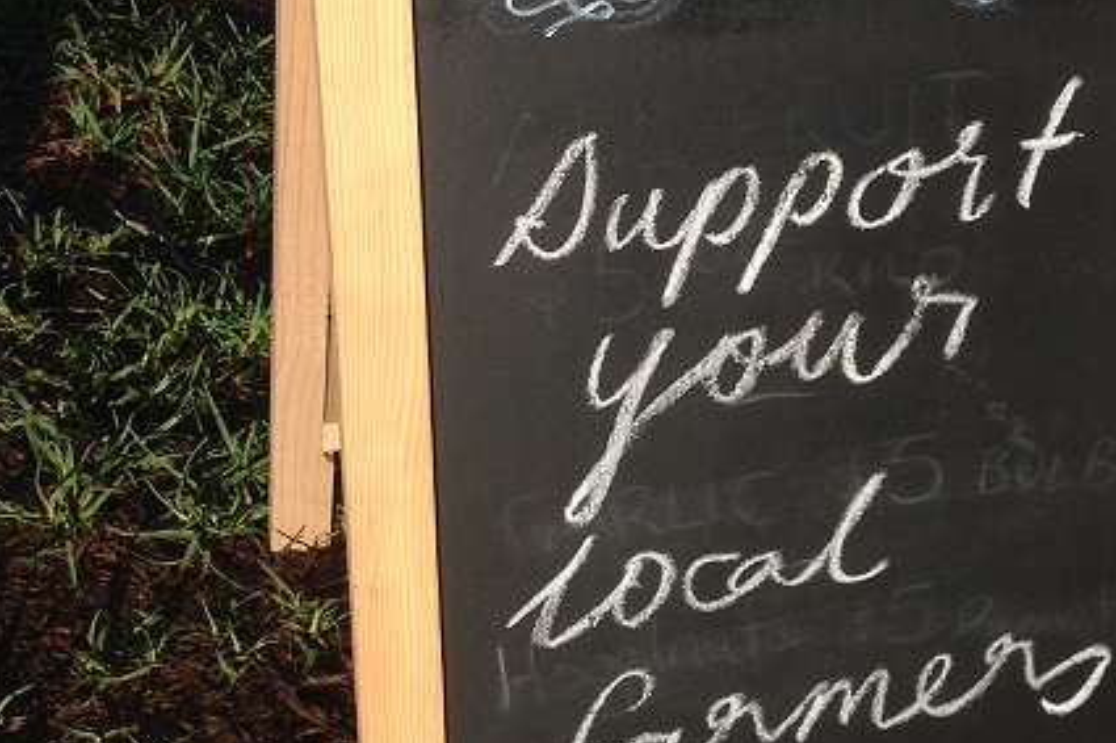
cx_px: 739
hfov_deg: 24.1
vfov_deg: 16.2
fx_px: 2603
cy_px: 467
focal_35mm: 84
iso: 50
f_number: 2.4
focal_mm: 4.28
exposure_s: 1/2304
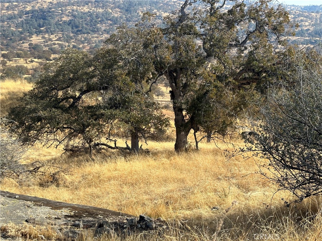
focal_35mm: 48
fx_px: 446
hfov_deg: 39.7
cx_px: 161
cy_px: 120
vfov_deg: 30.3
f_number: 1.78
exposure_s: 1/2469
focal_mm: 6.86
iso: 64
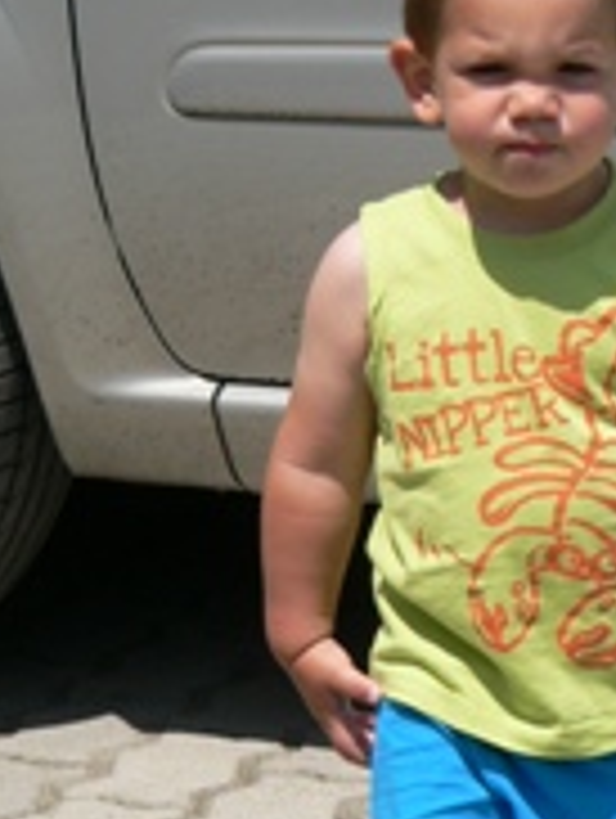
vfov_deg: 6.2
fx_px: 7575
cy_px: 446
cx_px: 594
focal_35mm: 320
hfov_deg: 4.7
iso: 80
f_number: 4.6
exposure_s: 1/640
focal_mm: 21.6
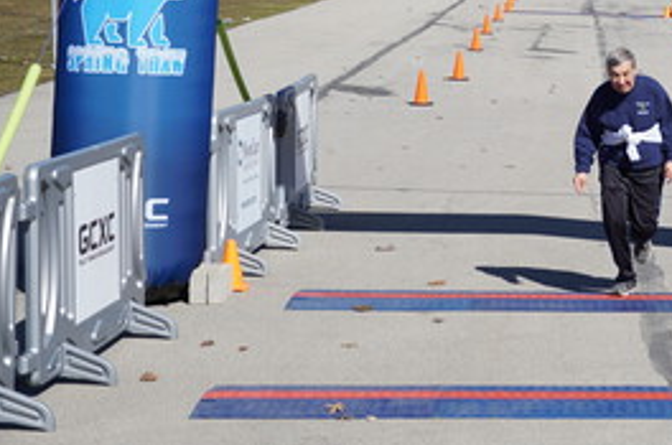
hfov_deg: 16.5
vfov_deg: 11.1
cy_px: -8
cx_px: 675
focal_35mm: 122
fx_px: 2274
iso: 160
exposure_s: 1/1250
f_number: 4.5
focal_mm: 39
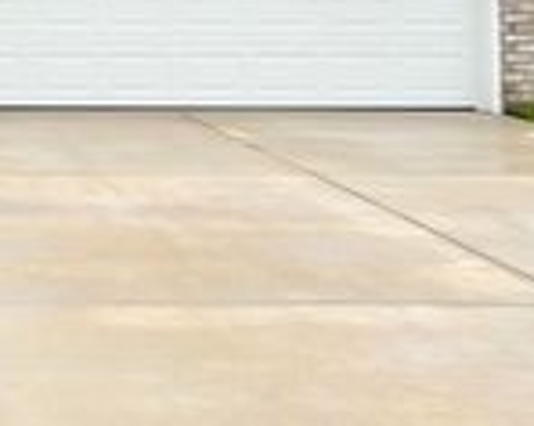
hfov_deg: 19.8
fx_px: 1357
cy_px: -96
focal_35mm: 86
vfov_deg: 17.0
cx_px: -224
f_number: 1.5
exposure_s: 1/3077
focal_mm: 5.7
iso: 50
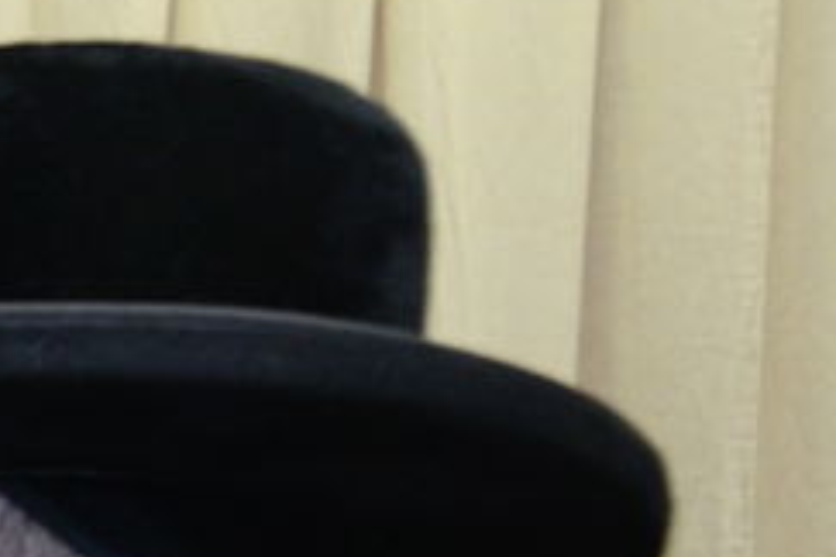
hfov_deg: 9.3
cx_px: -1486
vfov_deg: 7.1
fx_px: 4273
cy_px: 1252
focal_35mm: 184
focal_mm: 32
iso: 1600
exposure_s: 1/80
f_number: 4.5
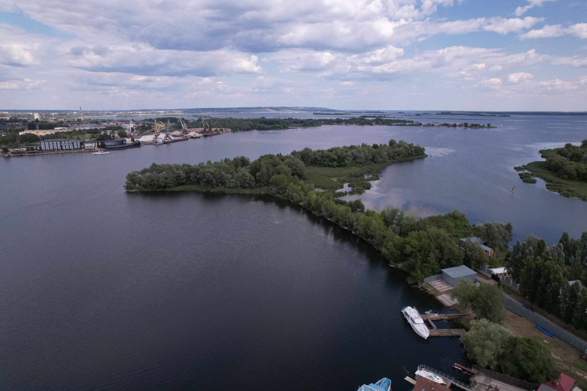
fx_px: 359
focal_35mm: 22
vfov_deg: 57.2
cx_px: 294
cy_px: 196
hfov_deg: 78.6
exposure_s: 1/200
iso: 400
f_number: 2.8
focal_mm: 8.38
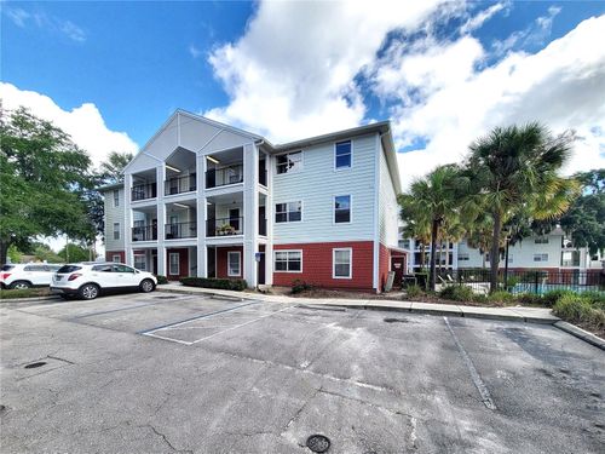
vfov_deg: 89.9
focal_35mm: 13
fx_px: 227
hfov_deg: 106.2
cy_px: 227
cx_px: 302
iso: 50
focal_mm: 2.2
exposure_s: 1/1248
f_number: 2.2
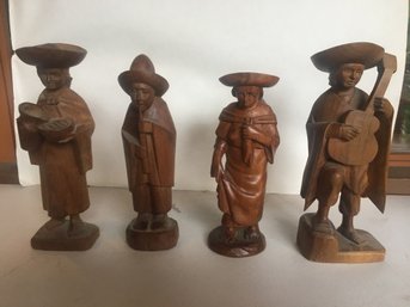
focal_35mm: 29
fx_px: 343
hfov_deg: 61.7
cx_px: 205
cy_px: 154
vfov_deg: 48.2
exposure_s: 1/30
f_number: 2.2
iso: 80
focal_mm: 4.15
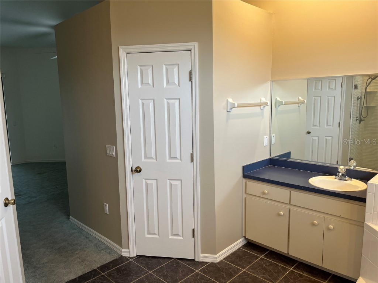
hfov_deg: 67.3
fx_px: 284
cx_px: 189
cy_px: 142
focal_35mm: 26
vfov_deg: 53.1
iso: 64
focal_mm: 5.1
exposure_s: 1/60
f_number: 1.6
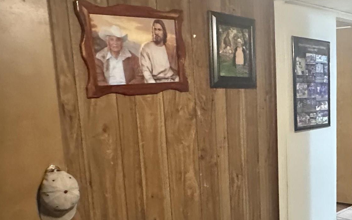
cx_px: 303
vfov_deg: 31.0
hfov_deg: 44.7
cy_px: 149
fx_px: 393
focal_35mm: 41
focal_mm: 2.22
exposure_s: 1/40
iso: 1250
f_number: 2.2
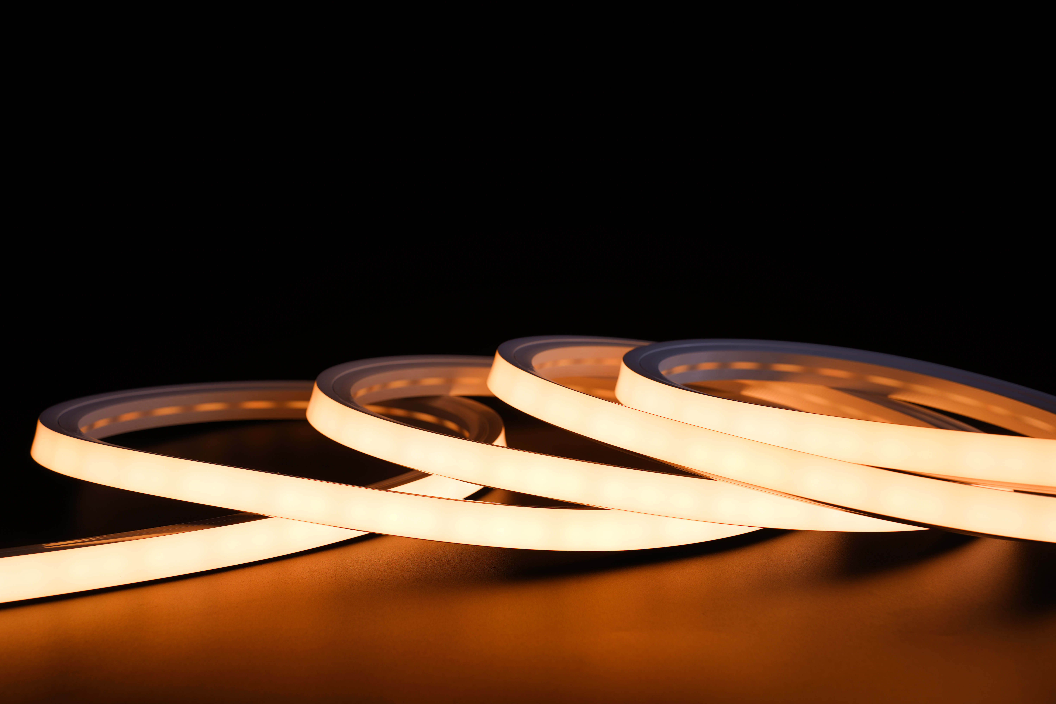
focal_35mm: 47
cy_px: 352
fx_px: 1379
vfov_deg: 28.6
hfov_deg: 41.9
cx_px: 528
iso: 50
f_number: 8
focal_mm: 47
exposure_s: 1/30
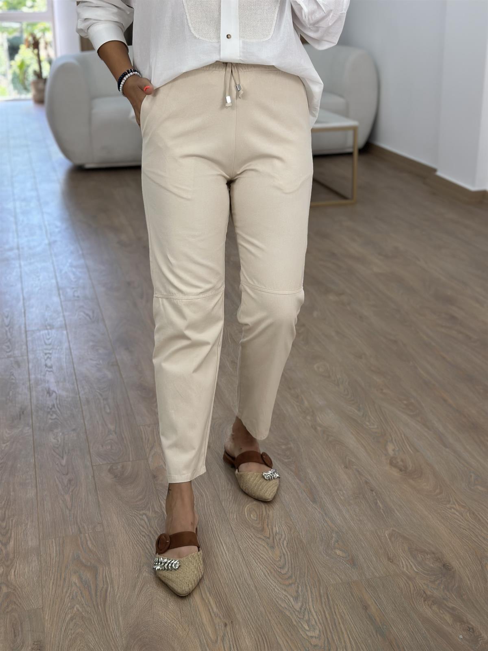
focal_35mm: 48
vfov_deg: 39.7
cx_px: 244
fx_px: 902
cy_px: 326
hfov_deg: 30.3
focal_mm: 6.86
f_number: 1.78
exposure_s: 1/320
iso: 80
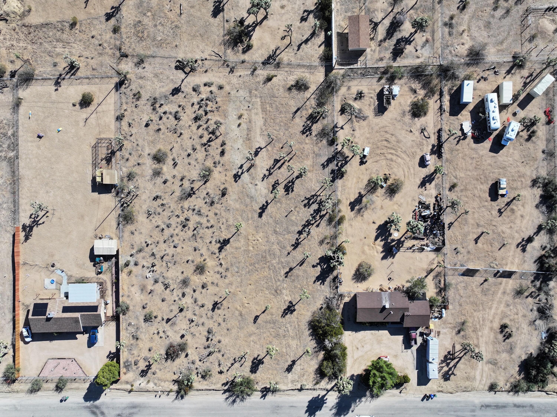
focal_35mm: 24
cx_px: 278
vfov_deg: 56.8
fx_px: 386
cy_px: 208
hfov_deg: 71.6
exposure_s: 1/1250
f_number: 2.8
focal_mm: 12.29
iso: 100
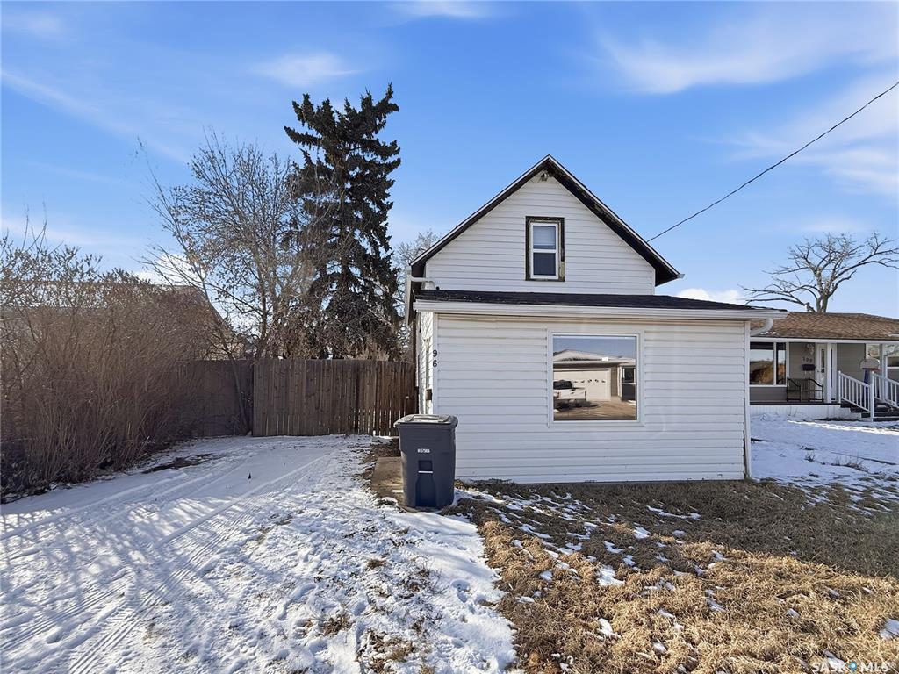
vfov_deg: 85.7
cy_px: 337
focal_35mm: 14
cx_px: 450
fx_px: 364
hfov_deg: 102.1
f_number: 2.2
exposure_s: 1/1312
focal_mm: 2.2
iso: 50
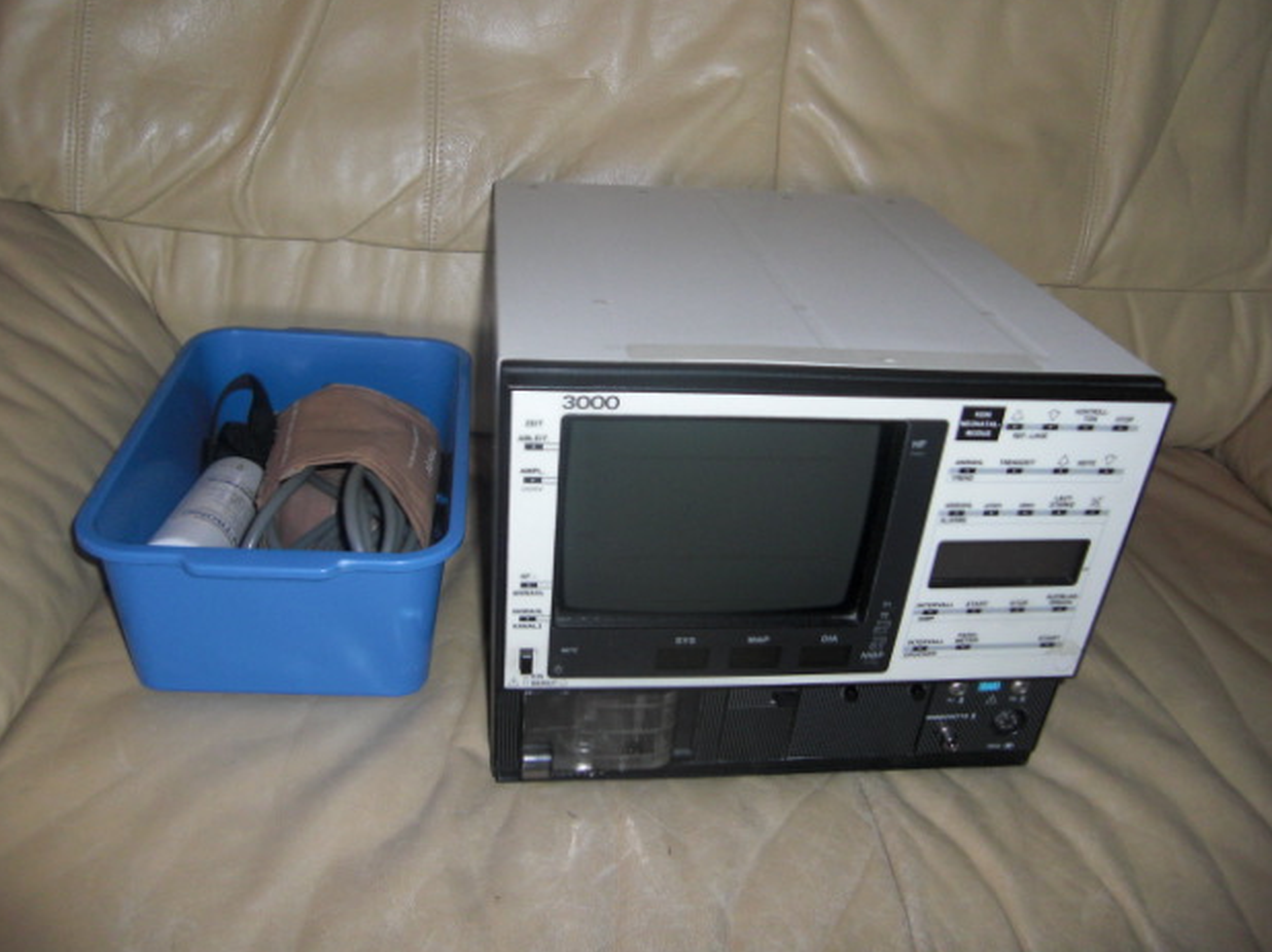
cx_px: 617
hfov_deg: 61.7
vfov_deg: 48.2
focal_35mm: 29
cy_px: 465
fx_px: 1065
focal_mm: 4.9
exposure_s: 1/60
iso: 200
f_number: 2.6
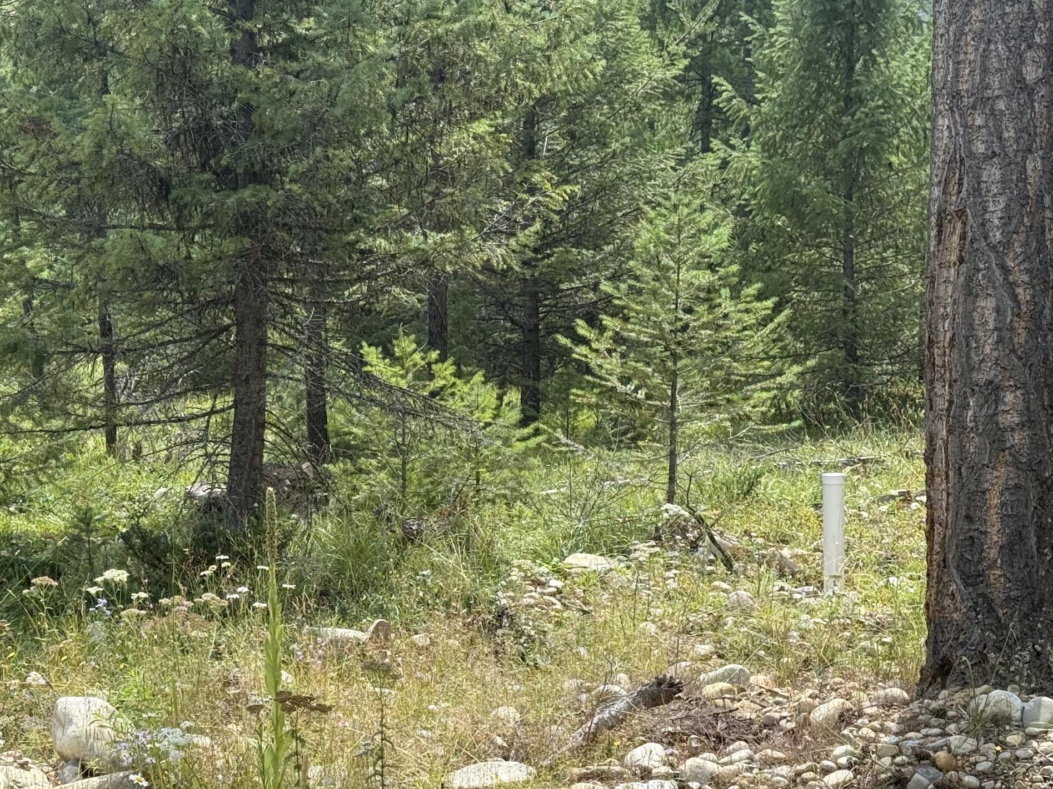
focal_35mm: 76
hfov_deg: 25.6
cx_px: 411
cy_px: 610
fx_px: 2312
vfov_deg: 19.2
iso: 80
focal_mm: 6.76
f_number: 1.78
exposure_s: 1/1883
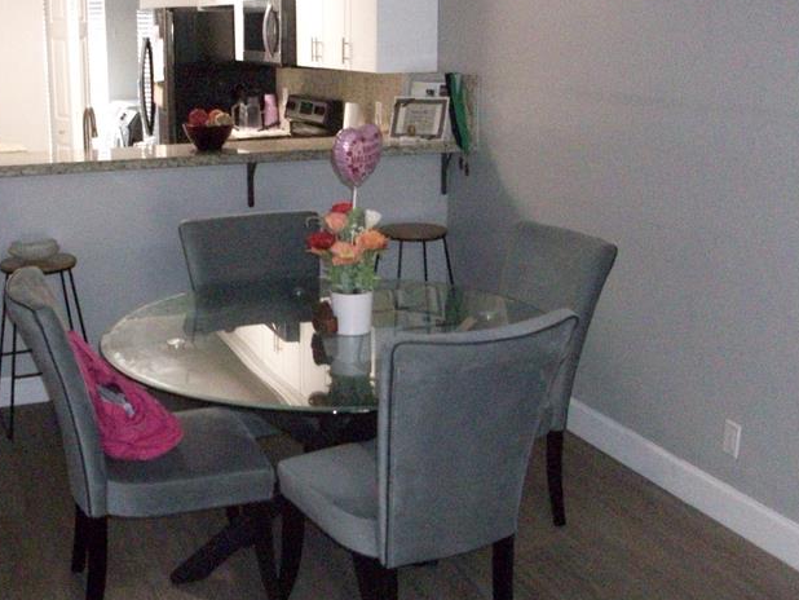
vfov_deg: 32.9
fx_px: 1016
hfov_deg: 42.5
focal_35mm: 44
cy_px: 264
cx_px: 291
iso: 800
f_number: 2.8
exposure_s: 1/64
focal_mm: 5.7
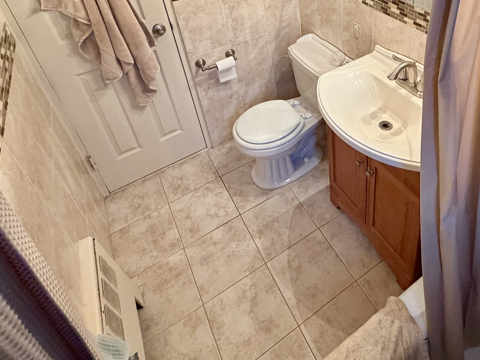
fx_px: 361
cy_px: 45
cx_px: 318
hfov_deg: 65.6
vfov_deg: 48.3
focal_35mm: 26
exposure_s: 1/60
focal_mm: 2.22
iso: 400
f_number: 2.2
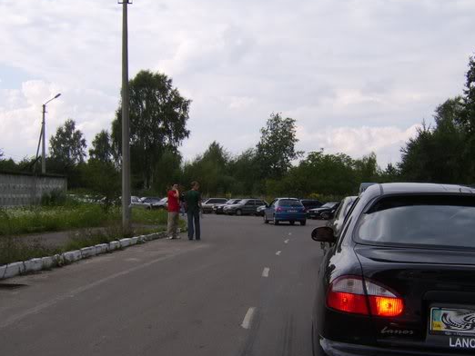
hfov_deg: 48.9
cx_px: 260
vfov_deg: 37.7
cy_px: 205
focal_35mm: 38
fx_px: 522
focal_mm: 8.13
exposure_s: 1/250
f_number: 6.7
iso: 71
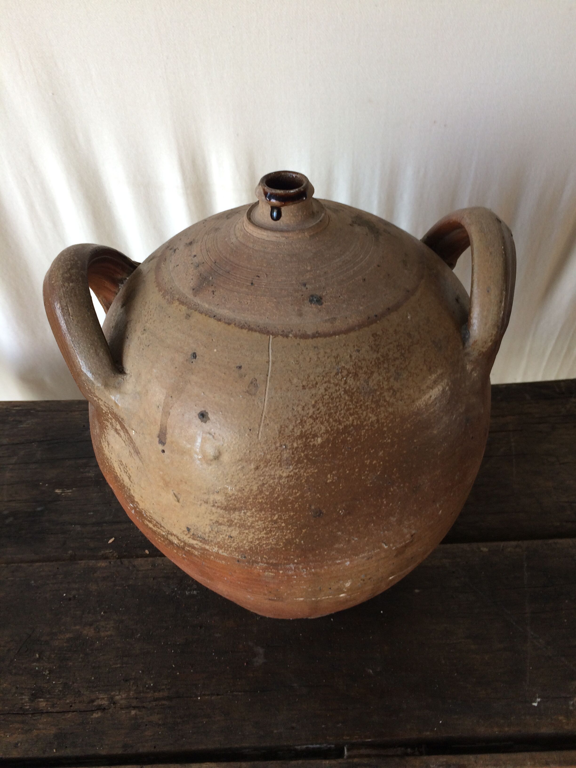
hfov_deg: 48.2
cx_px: 288
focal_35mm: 29
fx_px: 643
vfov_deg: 61.7
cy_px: 384
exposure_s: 1/50
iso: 50
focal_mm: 4.15
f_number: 2.2
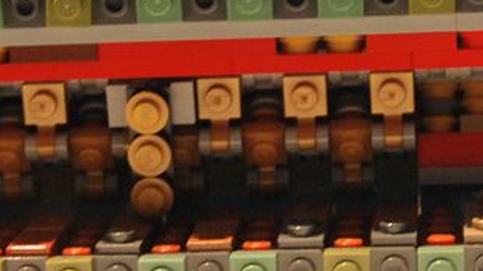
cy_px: 172
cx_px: 184
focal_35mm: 187
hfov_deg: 11.5
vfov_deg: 6.5
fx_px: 2395
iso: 800
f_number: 5.6
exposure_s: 1/15
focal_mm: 32
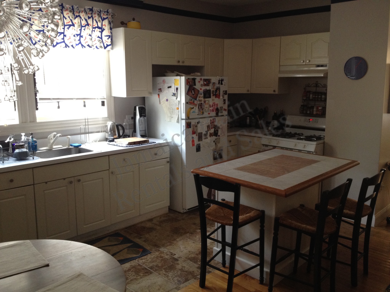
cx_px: 195
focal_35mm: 35
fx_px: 394
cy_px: 146
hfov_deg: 52.6
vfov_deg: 40.7
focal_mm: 4.28
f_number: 2.4
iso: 160
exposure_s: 1/20
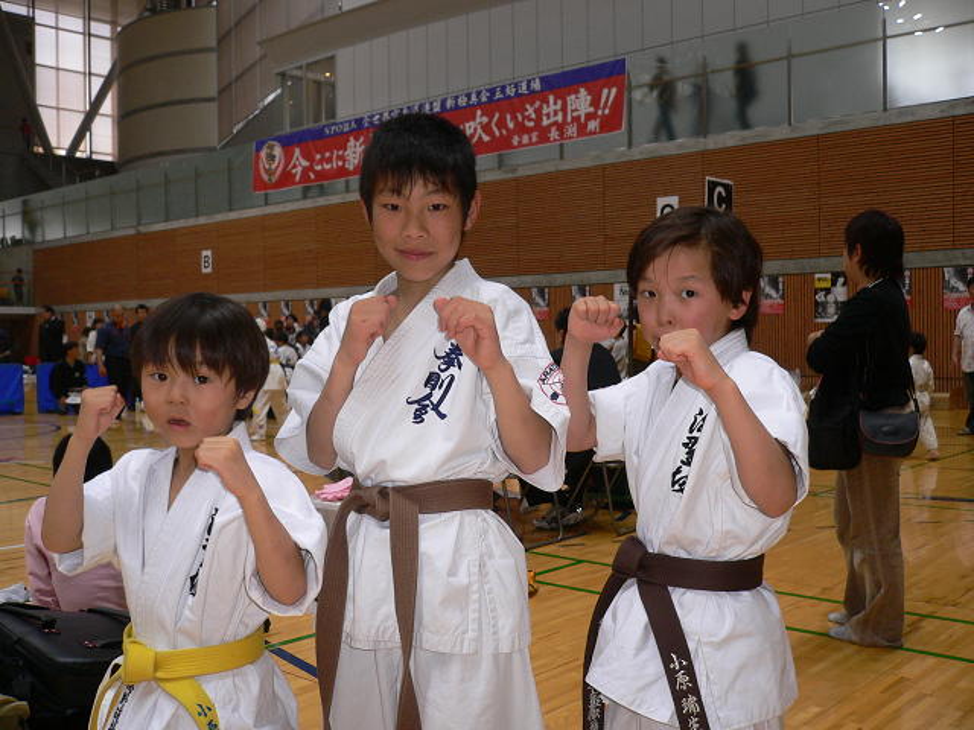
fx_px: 985
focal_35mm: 35
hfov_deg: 52.6
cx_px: 487
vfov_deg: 40.7
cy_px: 365
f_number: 2.8
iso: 100
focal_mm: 5.8
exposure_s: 1/60
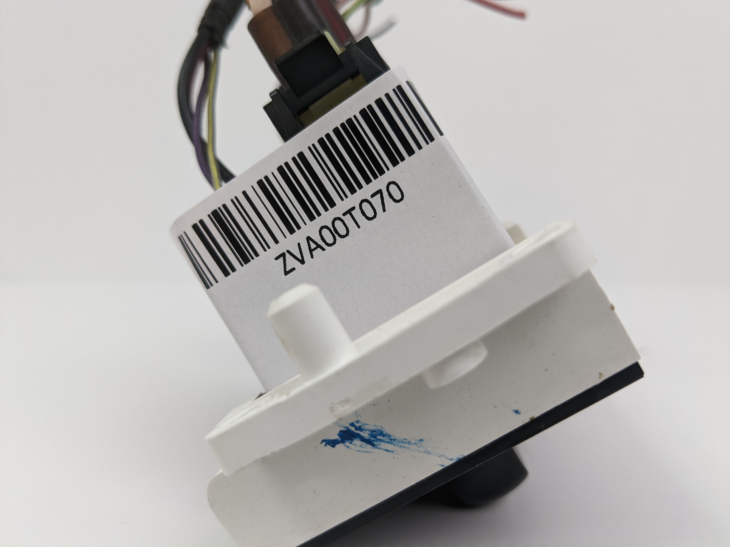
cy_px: 274
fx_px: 569
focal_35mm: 27
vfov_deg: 51.4
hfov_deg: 65.3
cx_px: 365
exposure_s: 1/120
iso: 92
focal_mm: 4.38
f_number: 1.73
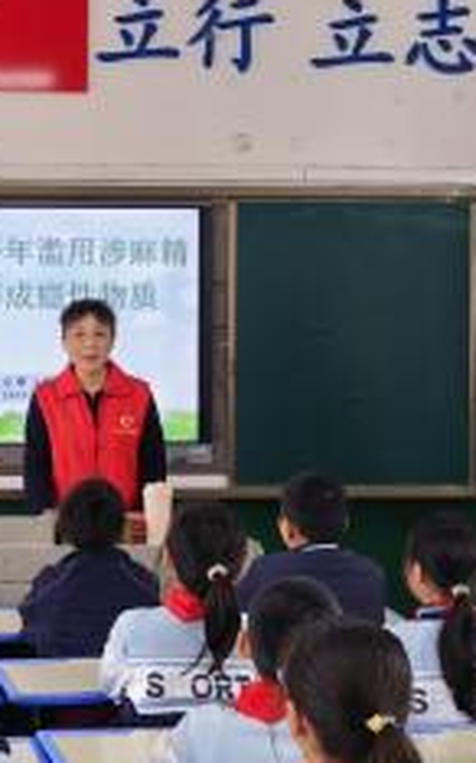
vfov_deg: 23.8
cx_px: 3
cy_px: 313
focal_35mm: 87
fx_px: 1808
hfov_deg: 14.8
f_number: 1.4
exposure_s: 1/119
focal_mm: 5.75
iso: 50
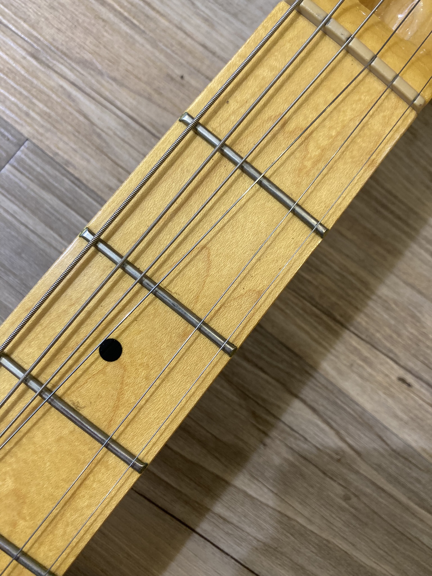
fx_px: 466
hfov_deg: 49.7
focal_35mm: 28
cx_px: 216
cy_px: 288
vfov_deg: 63.4
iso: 160
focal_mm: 3.99
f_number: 1.8
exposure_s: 1/50
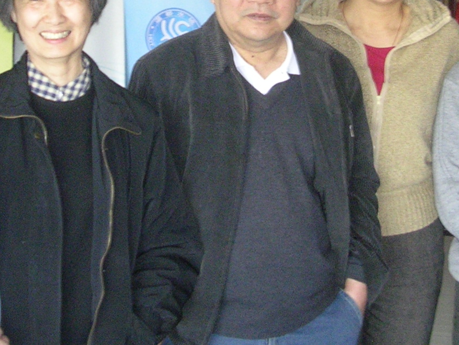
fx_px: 1233
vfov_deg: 15.4
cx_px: 208
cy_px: -55
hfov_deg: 21.1
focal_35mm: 93
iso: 159
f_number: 2.8
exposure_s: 1/30.1
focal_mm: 5.8
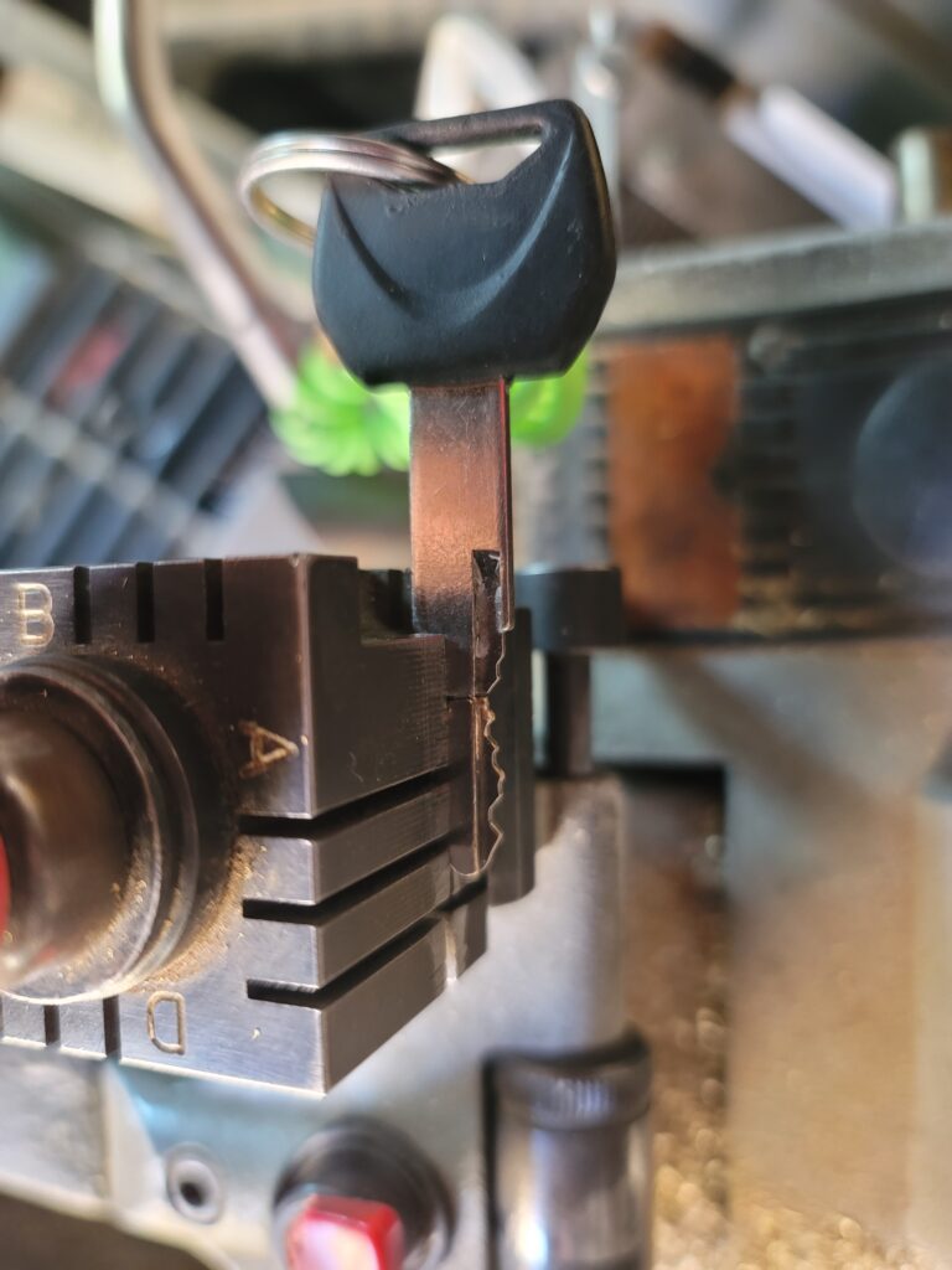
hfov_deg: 54.9
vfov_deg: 69.4
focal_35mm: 25
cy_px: 635
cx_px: 476
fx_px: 917
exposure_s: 1/40
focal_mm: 7
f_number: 1.8
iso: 320
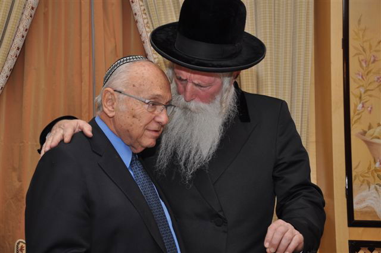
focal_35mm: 63
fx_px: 666
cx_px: 190
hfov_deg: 31.9
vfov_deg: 21.5
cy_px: 126
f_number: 4.8
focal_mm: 42
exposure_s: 1/60
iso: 400
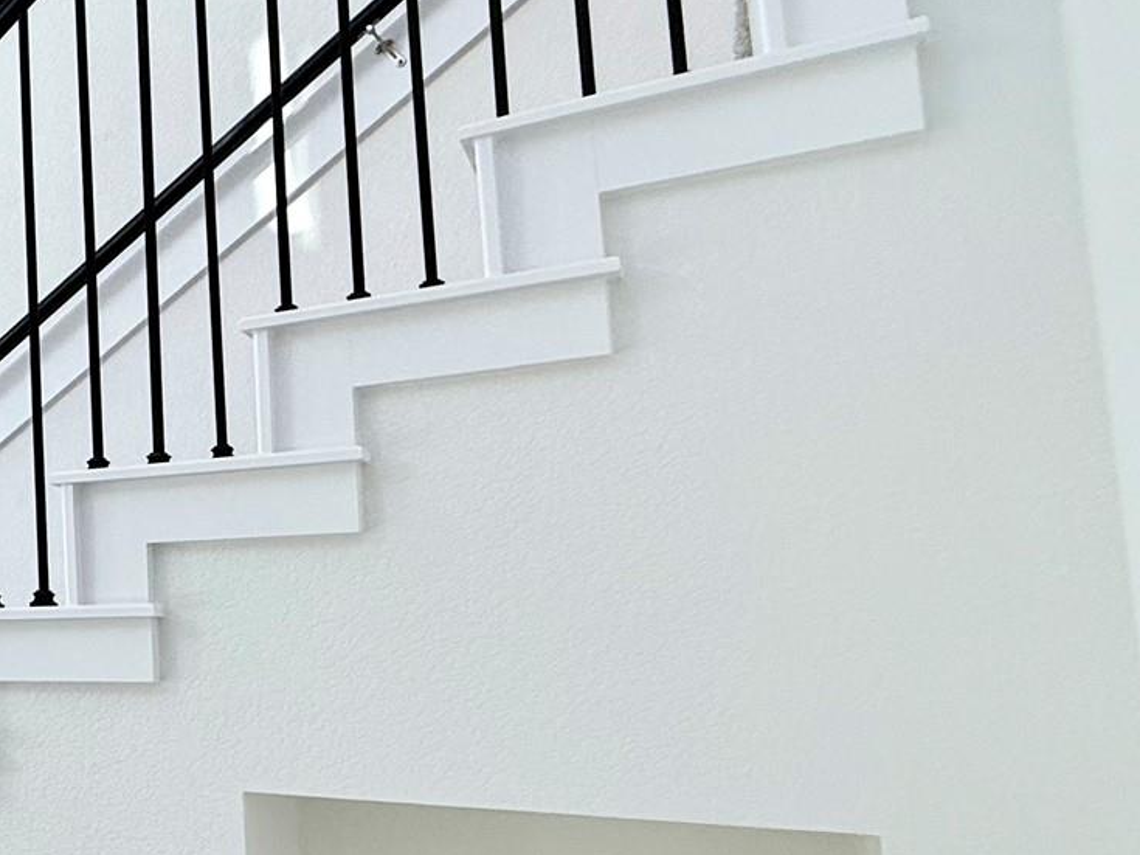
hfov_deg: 32.4
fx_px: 1284
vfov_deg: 36.6
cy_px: 538
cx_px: -423
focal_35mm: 39
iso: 64
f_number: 2.2
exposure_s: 1/229
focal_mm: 2.22
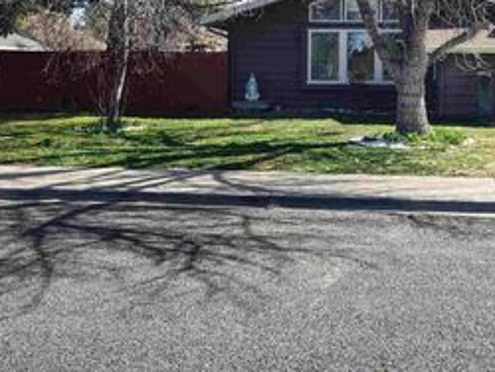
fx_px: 687
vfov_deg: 29.0
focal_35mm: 48
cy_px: 29
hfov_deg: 39.0
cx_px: 345
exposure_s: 1/731
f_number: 1.8
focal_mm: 5.56
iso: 100
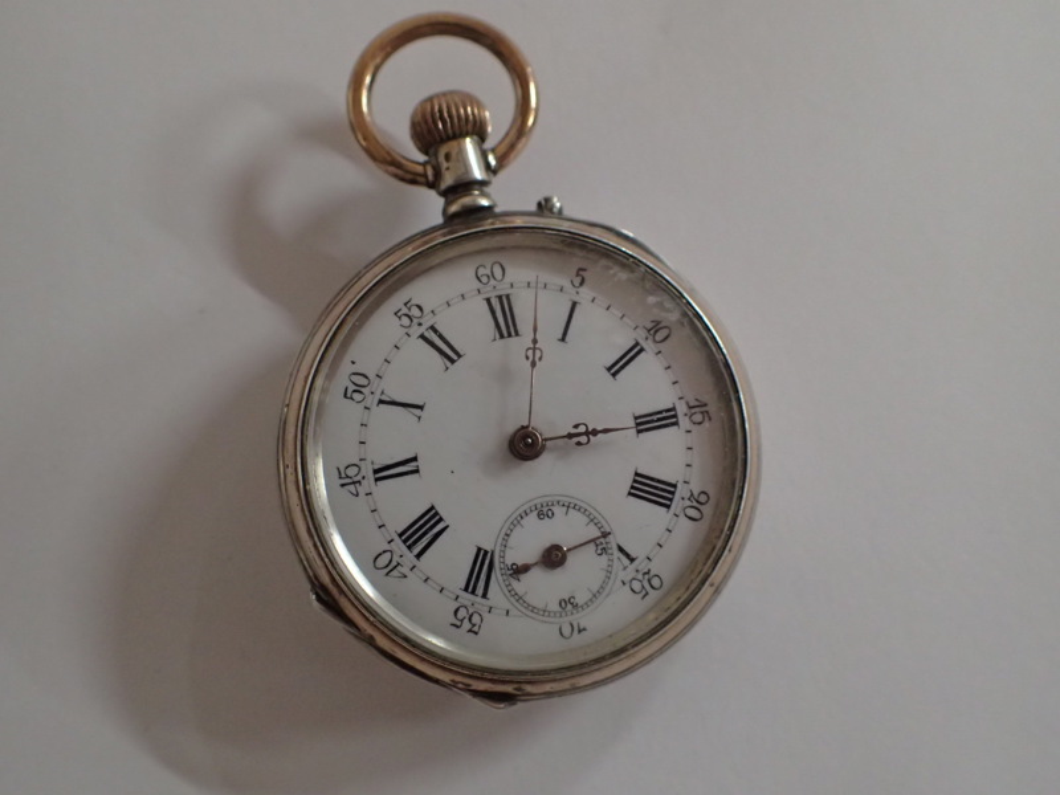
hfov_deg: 60.0
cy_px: 398
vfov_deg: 46.8
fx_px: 919
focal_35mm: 30
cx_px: 530
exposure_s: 1/50
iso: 800
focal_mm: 5.5
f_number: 2.3
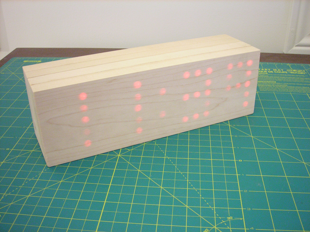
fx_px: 367
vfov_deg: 35.1
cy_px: 116
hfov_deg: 45.8
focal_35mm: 41
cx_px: 155
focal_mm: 6.8
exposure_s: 1.85
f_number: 3.3
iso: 200
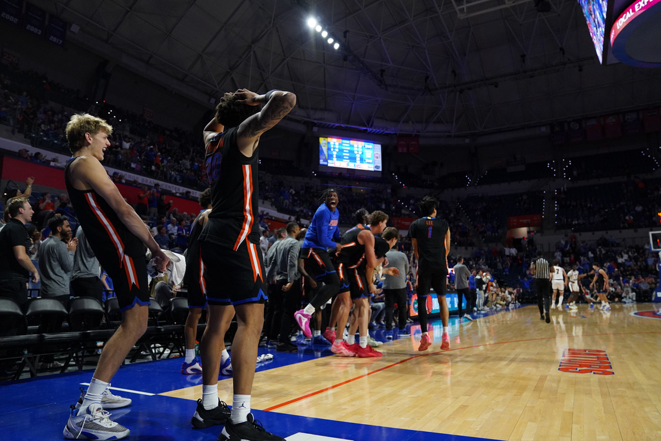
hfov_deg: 73.7
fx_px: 441
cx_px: 330
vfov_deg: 53.1
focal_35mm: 24
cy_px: 220
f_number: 2.8
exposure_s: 1/2000
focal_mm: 24
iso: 5000
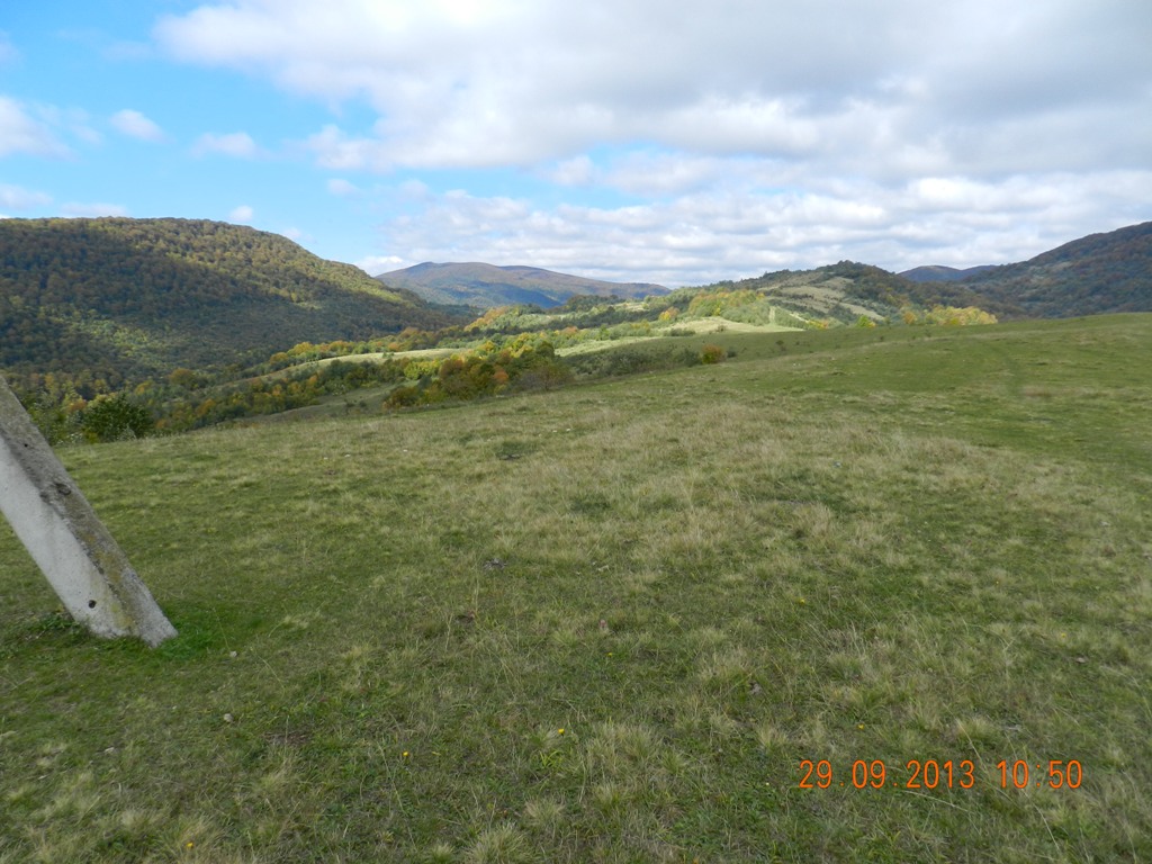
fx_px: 765
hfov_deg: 73.9
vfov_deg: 58.9
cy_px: 432
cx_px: 576
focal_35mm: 23
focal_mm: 4
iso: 160
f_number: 3.4
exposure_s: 1/1250
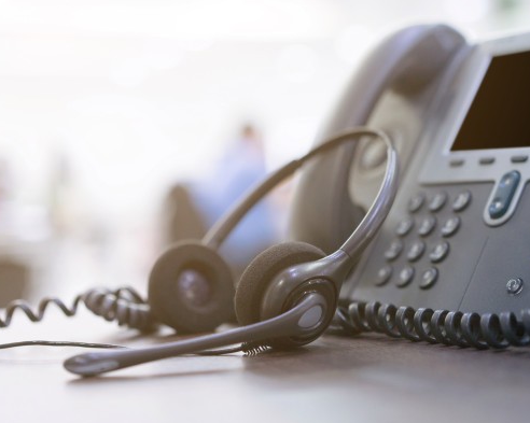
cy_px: 213
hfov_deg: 30.0
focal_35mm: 63
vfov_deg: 24.2
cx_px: 311
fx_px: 988
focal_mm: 55
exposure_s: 1/80
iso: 250
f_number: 2.5
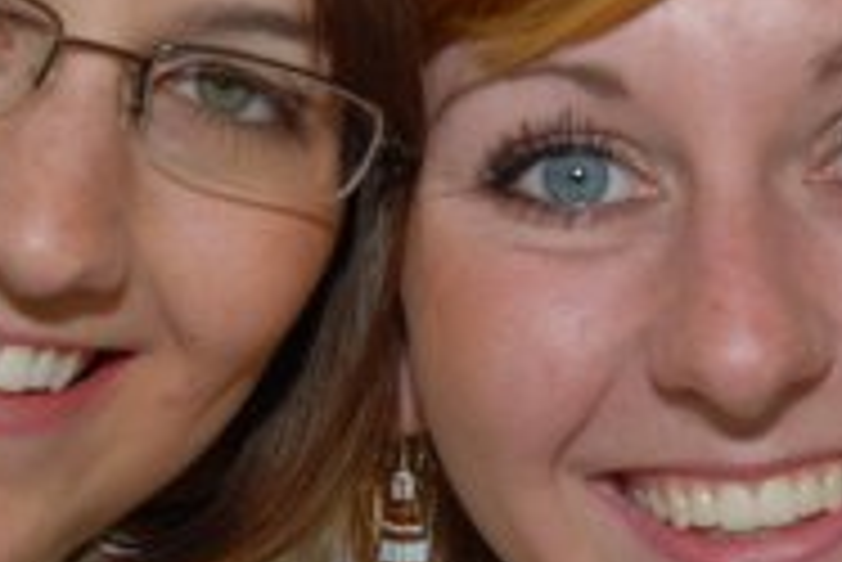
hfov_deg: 7.2
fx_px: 6718
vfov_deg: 4.8
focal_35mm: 287
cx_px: 513
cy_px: 337
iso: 100
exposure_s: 1/250
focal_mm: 56
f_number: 4.5
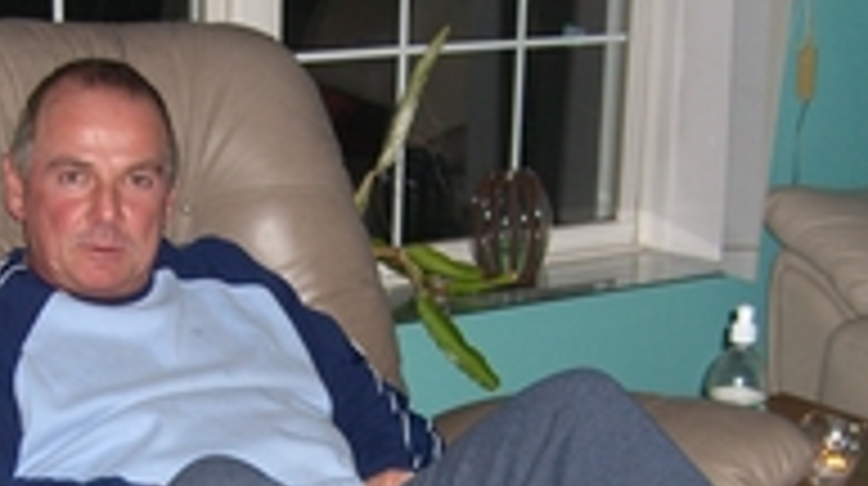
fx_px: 1977
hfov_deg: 24.6
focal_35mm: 86
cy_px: 508
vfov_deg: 13.8
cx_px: 265
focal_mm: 7.9
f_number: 2.8
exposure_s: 1/60
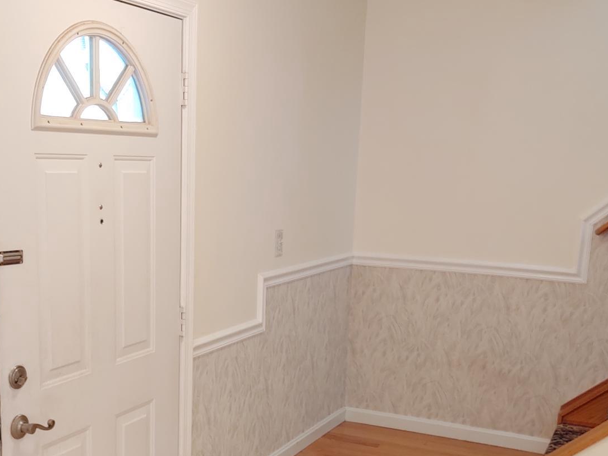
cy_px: 359
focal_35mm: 51
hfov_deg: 37.5
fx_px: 896
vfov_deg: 28.0
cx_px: 291
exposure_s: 1/50
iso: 203
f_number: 1.7
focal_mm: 4.75
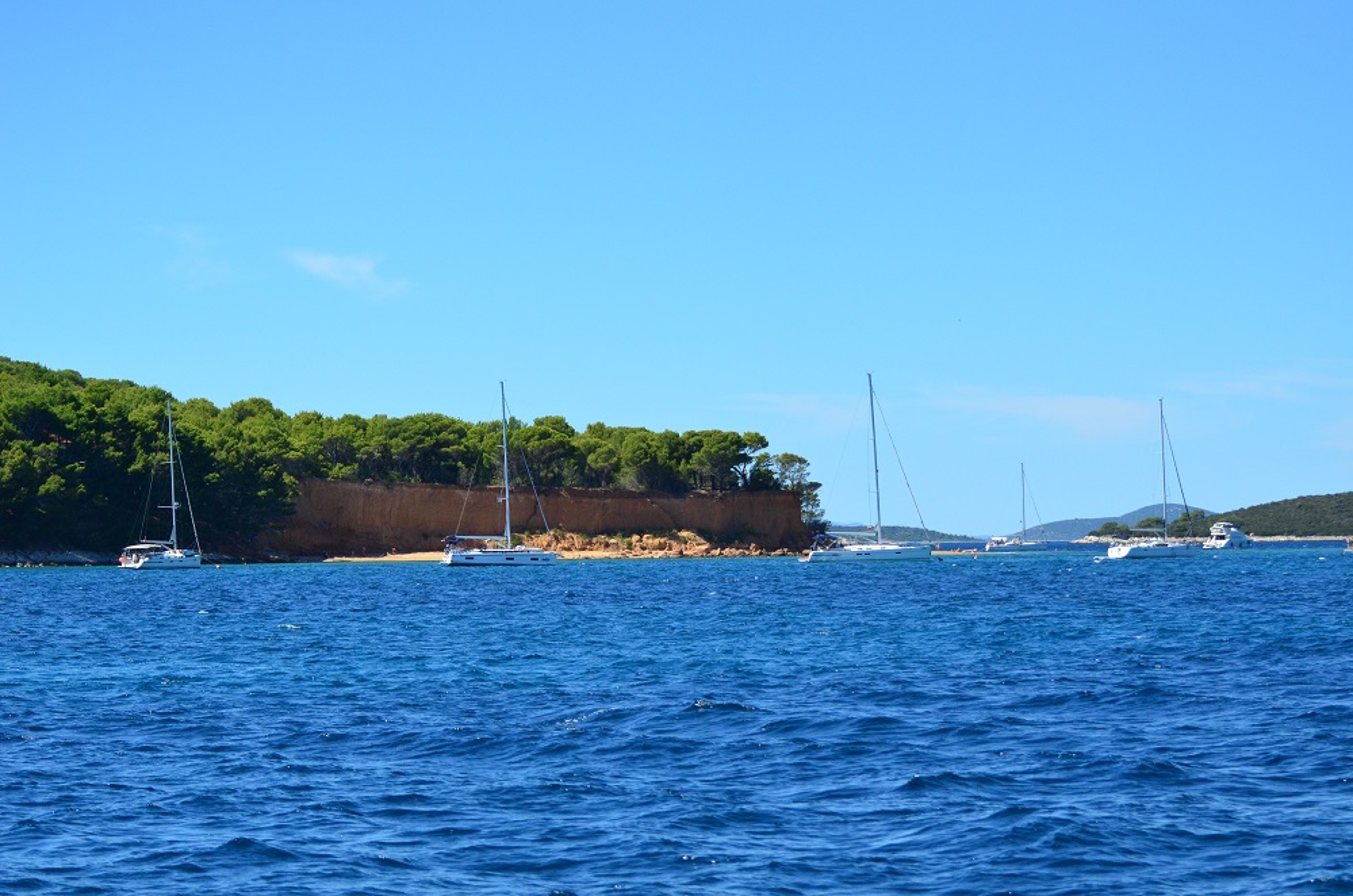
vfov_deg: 13.0
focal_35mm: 105
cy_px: 448
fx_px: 3937
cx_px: 676
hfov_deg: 19.5
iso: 900
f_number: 4.5
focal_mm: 70
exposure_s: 1/8000
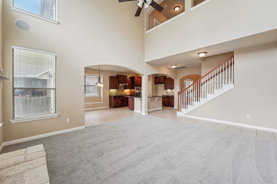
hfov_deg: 104.3
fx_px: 108
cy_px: 92
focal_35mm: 14
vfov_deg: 81.2
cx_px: 138
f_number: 8
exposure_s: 1/20
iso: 400
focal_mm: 14
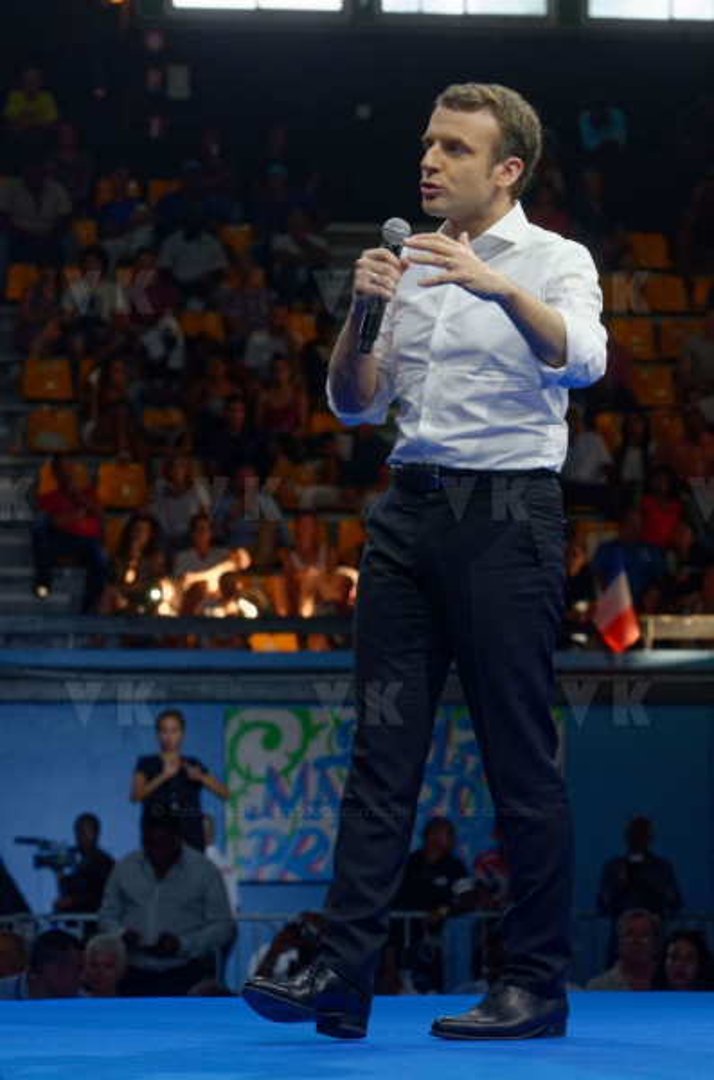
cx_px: 357
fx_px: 4934
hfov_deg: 8.3
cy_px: 540
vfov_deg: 12.5
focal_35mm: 165
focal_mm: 110
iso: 800
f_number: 5.6
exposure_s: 1/80
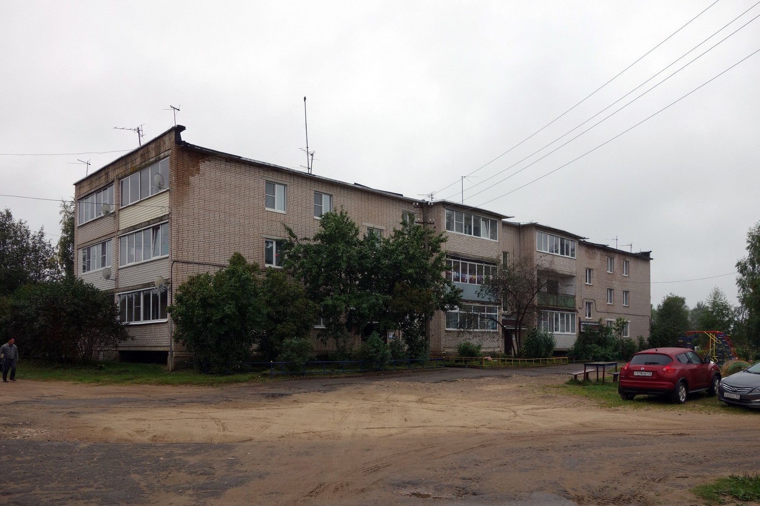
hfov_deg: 65.5
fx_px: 591
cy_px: 253
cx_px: 380
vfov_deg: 46.4
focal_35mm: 28
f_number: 4.5
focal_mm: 10.4
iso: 125
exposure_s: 1/100
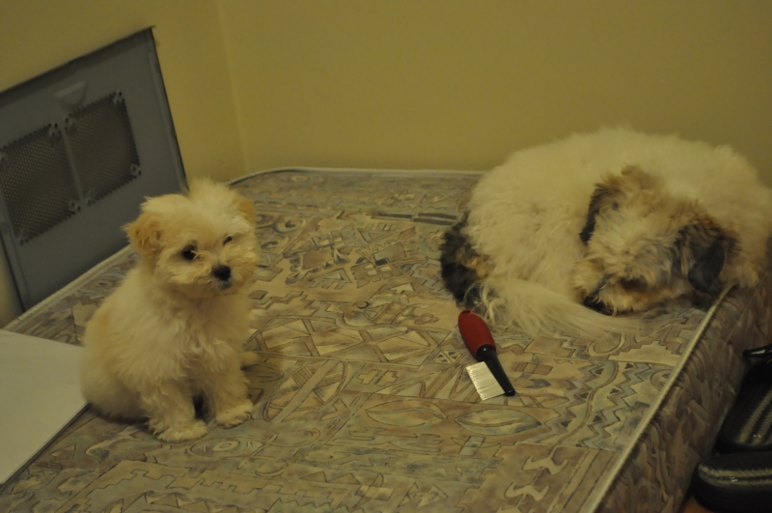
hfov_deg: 30.6
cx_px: 386
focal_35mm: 66
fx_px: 1413
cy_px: 256
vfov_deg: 20.6
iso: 1600
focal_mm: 44
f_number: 5.3
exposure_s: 1/25
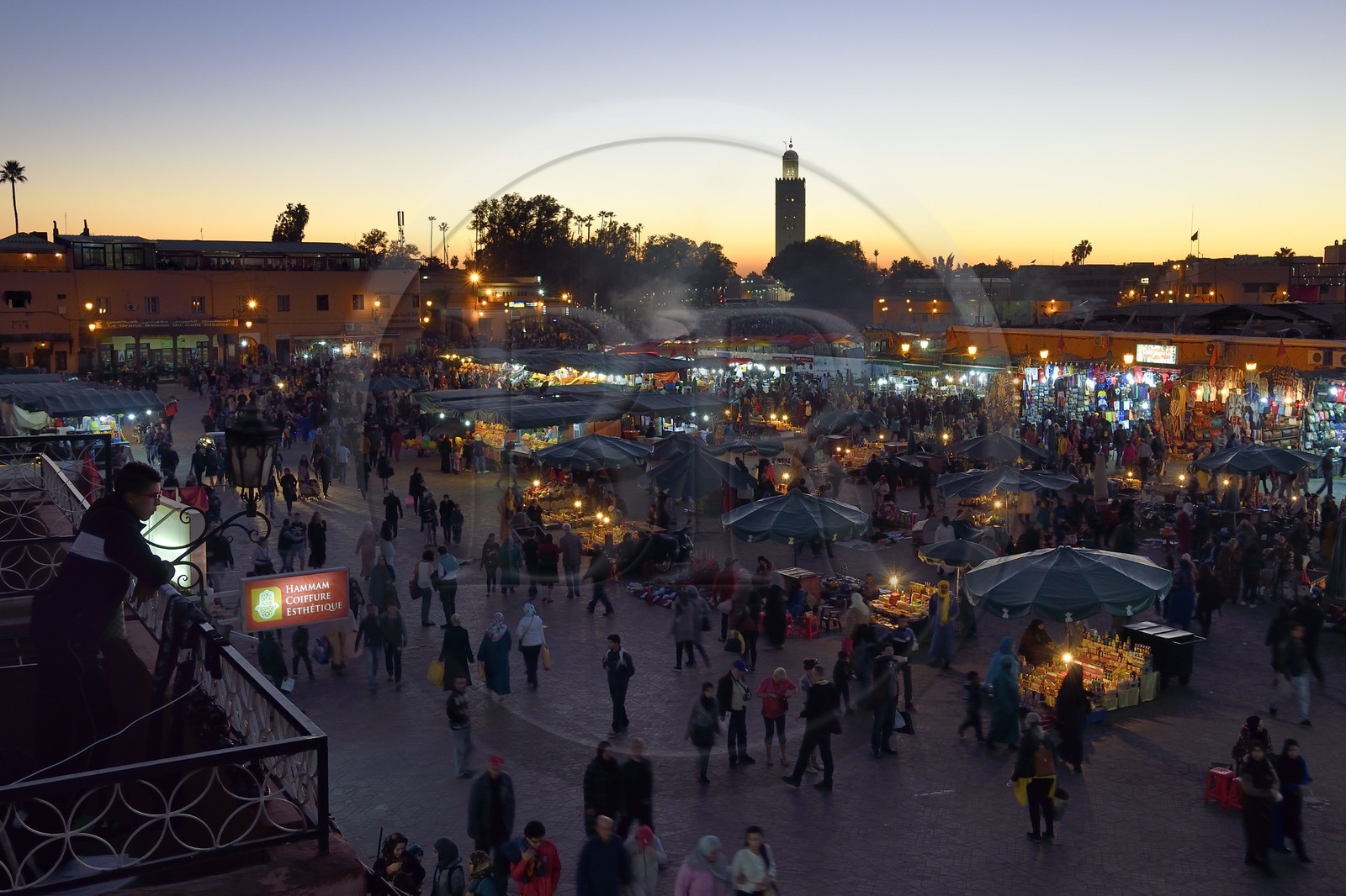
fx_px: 1271
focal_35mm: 34
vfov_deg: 38.9
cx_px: 673
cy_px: 448
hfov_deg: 55.8
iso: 800
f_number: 11
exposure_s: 1/10
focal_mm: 34
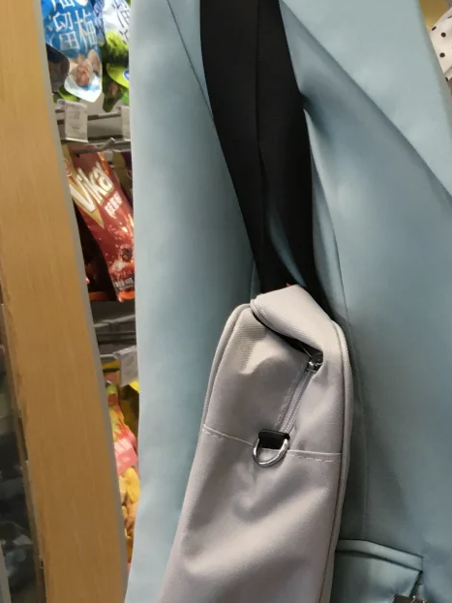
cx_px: 514
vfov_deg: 28.5
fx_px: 1167
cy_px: 453
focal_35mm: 67
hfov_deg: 20.7
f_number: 2.2
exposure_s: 1/33
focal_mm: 4.15
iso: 100
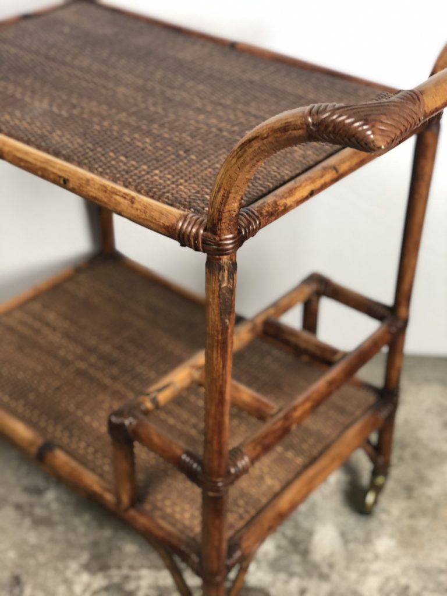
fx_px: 895
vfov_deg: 36.8
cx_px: 224
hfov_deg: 28.0
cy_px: 298
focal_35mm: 52
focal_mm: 6
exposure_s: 1/33
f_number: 2.4
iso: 100
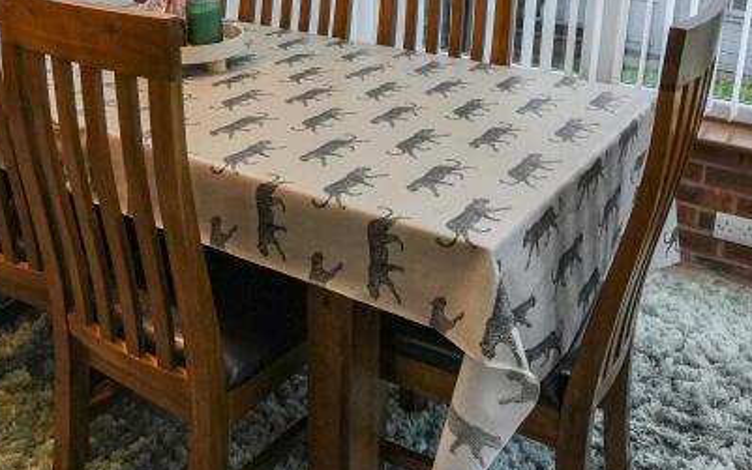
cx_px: 332
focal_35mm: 39
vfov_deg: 31.4
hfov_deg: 50.3
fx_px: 800
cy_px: 55
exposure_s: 1/160
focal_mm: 10
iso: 2000
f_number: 4
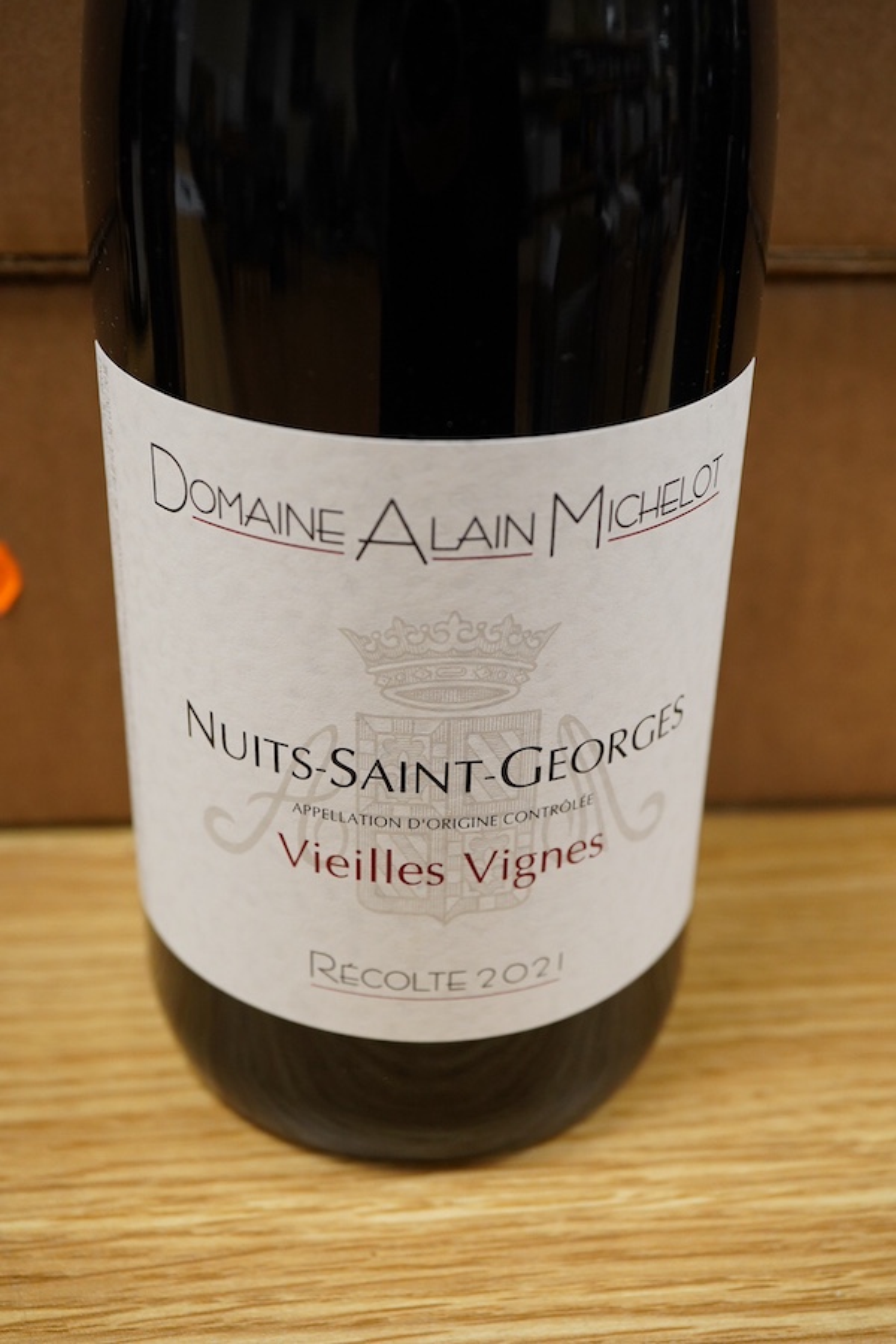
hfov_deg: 29.9
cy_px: 672
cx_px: 448
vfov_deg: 43.6
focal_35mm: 45
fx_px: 1680
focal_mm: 30
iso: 1250
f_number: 7.1
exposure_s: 1/125
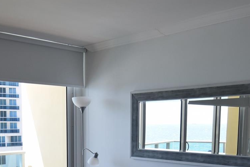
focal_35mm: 48
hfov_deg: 41.0
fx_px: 334
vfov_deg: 26.8
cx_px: 109
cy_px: 160
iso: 400
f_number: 9
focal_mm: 15
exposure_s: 1/125
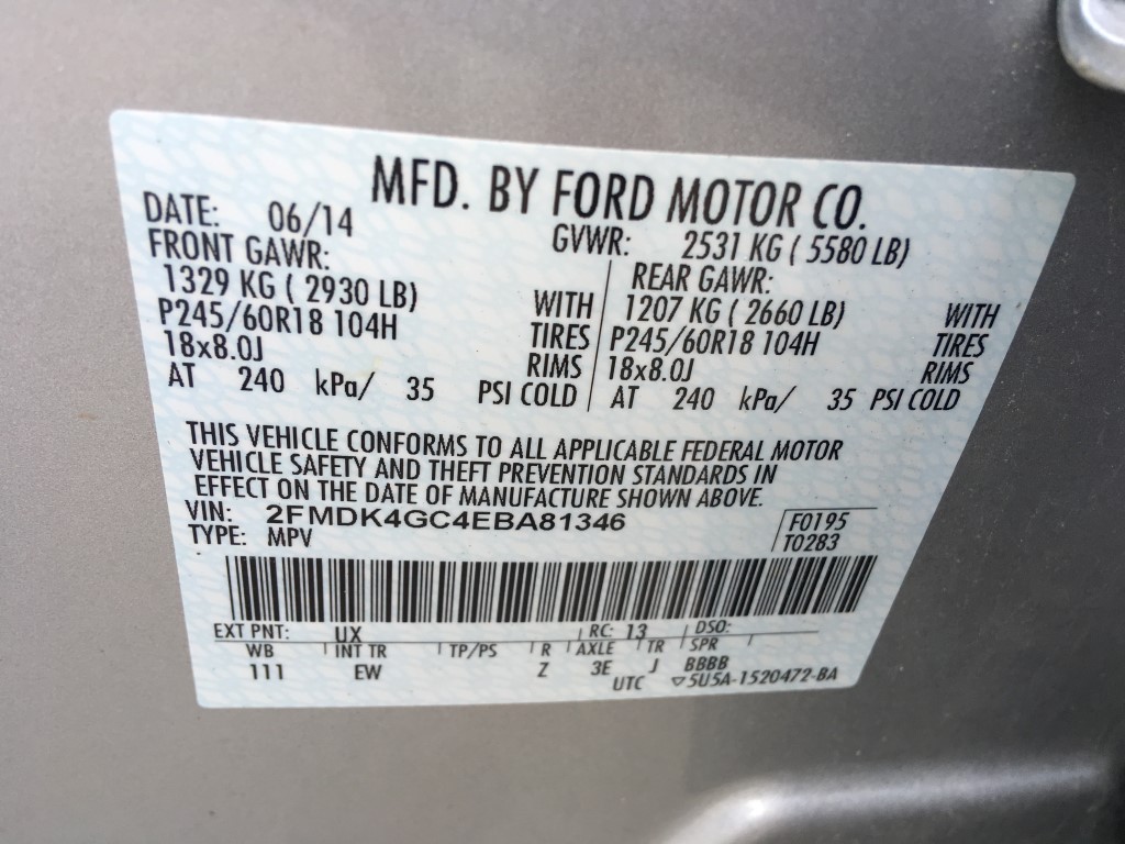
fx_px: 942
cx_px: 562
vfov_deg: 48.2
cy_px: 422
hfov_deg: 61.7
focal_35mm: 29
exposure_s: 1/120
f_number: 2.2
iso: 32
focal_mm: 4.15
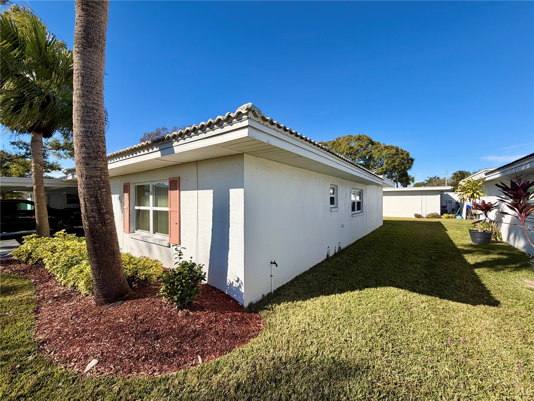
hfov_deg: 102.1
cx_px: 267
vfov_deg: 85.7
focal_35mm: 14
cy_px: 200
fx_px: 216
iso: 25
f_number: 2.2
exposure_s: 1/770
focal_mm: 2.22
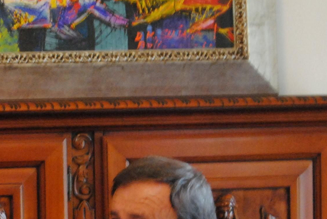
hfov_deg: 9.6
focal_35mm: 213
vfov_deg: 6.4
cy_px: 253
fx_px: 1941
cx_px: 24
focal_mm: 55
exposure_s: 1/13
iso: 1600
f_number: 5.6
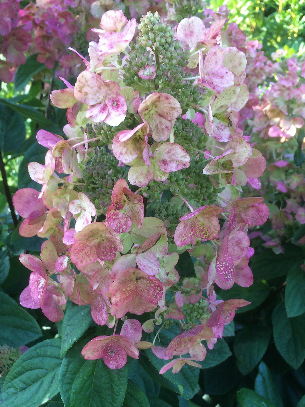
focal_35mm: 29
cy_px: 204
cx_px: 152
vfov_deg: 61.7
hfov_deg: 48.2
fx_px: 341
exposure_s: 1/100
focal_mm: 4.15
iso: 40
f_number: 2.2
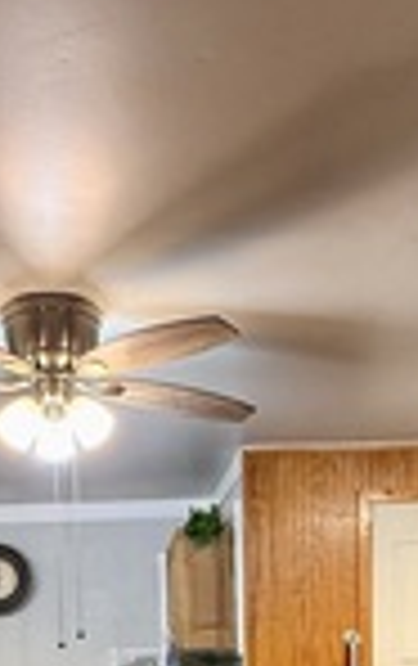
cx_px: 135
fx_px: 872
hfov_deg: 26.8
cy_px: 747
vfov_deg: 35.3
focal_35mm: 48
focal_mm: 2.22
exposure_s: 1/60
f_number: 2.2
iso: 320
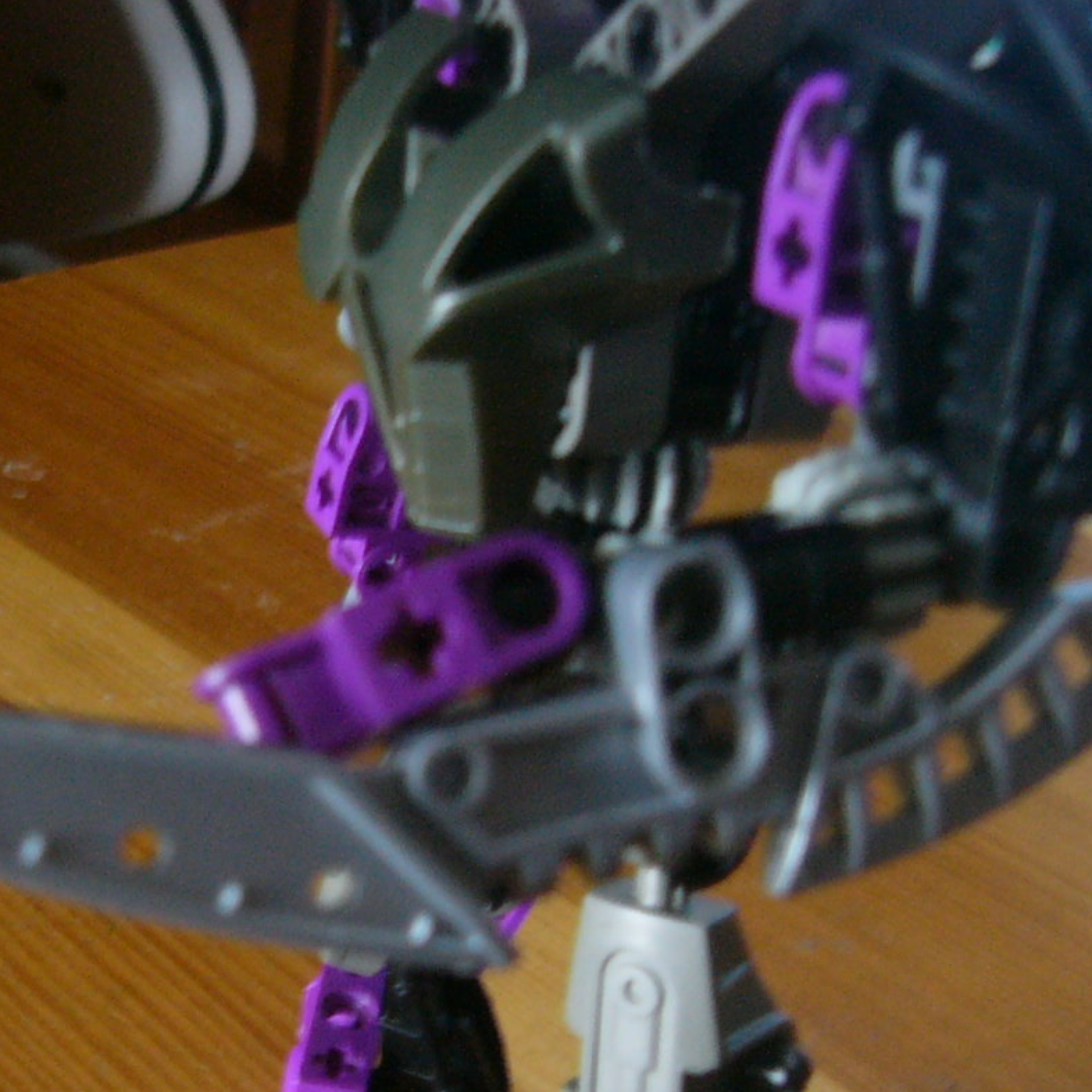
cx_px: 421
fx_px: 2248
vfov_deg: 27.0
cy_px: 797
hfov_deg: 27.2
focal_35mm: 63
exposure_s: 1/8
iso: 200
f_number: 2.8
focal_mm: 5.8
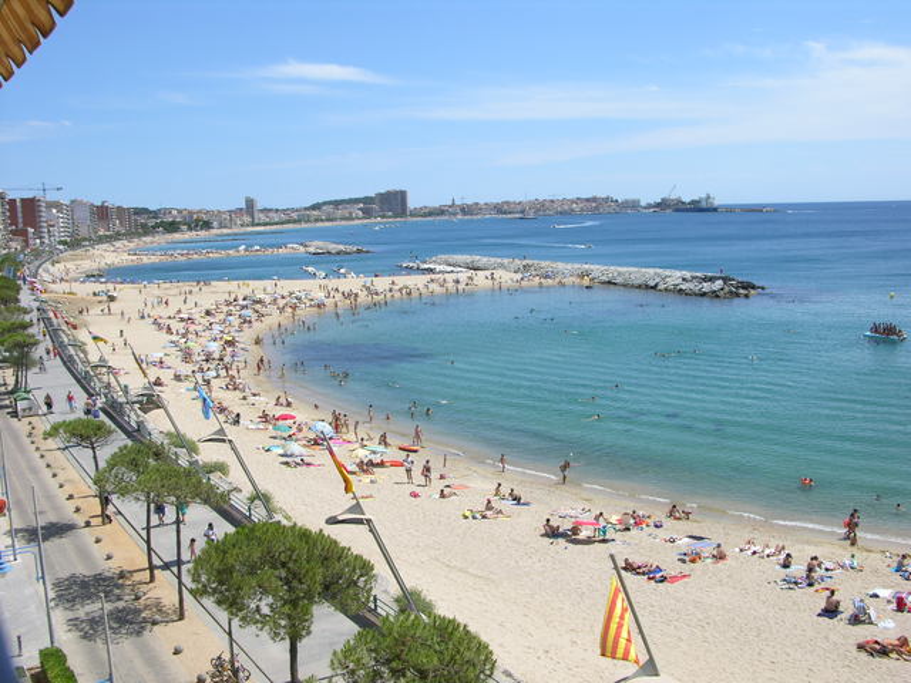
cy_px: 342
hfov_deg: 52.6
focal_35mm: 35
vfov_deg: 40.7
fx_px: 921
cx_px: 456
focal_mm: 8.9
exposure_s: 1/205
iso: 50
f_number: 7.1
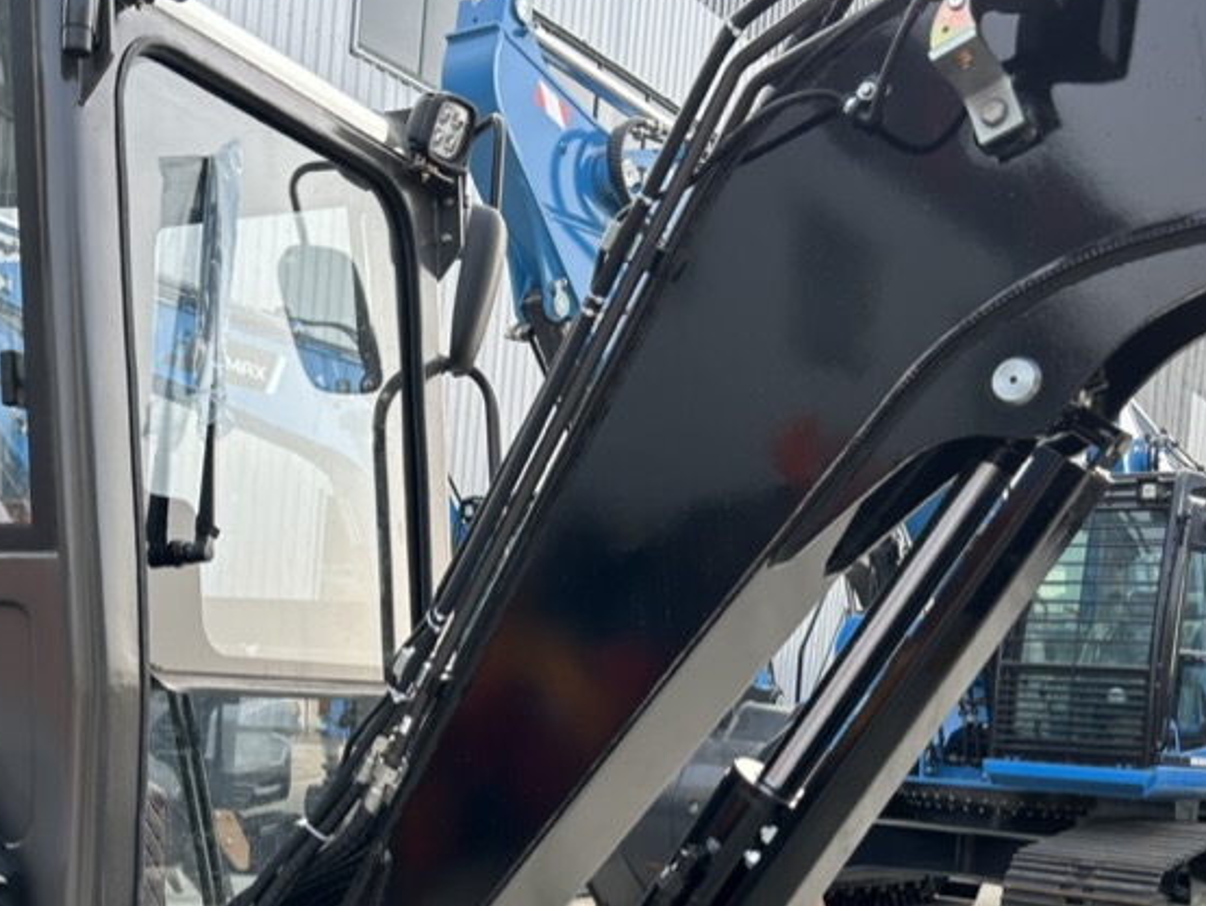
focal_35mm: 48
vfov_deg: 29.6
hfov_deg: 39.2
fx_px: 1673
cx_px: 419
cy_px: 733
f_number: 1.5
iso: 50
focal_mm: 5.7
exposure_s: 1/544
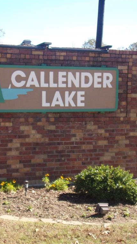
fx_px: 368
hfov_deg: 20.8
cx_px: 28
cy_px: 122
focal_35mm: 57
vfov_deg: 36.6
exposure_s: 1/240
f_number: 3.9
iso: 80
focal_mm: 7
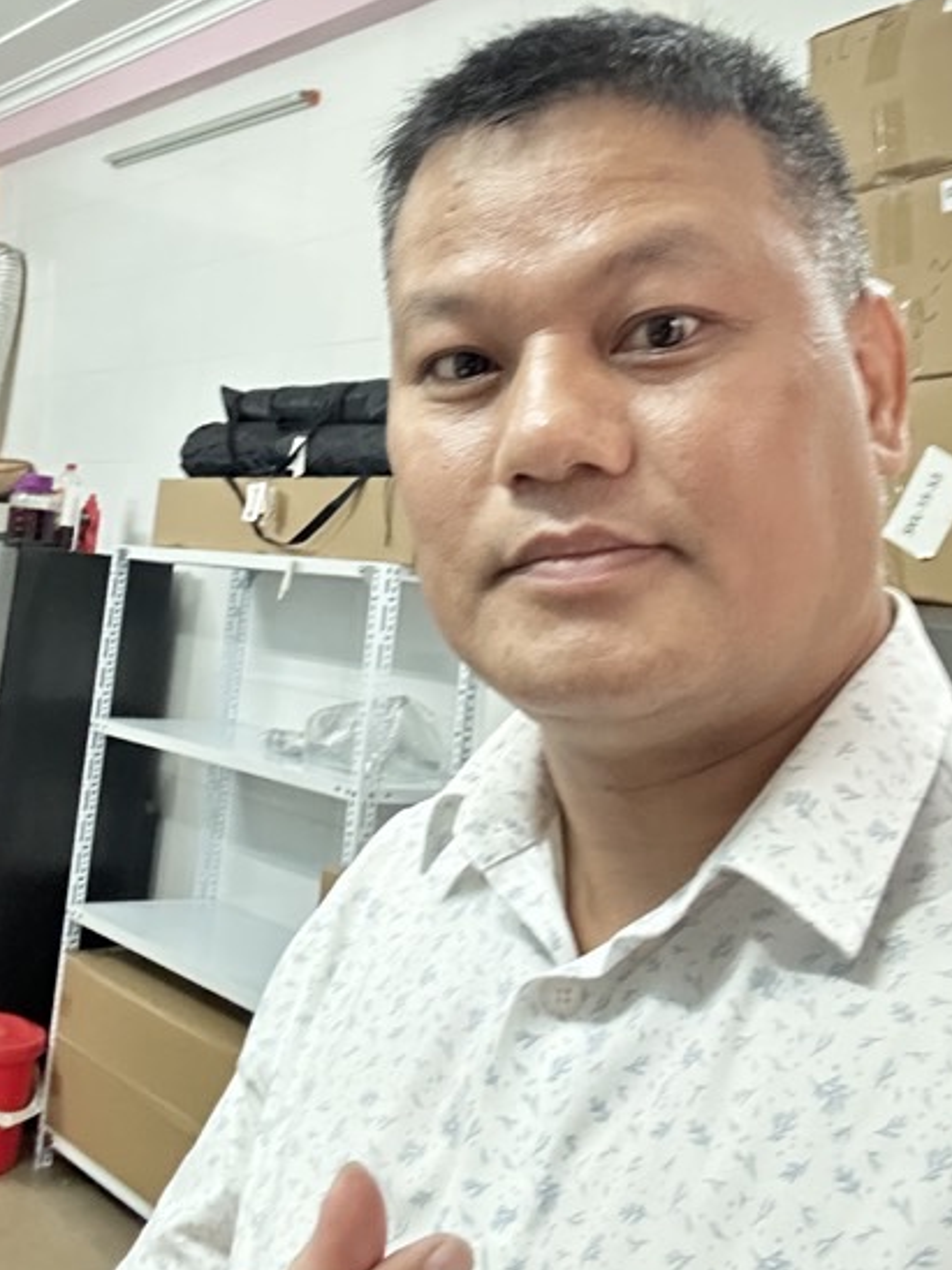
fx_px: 1577
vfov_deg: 43.2
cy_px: 408
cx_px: 424
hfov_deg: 33.6
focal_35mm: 43
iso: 640
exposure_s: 1/30
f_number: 1.9
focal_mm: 2.69
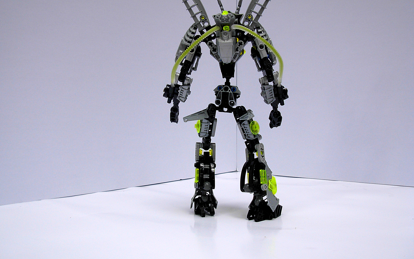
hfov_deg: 48.2
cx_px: 204
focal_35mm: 41
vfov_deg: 31.2
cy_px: 115
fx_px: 463
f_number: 2.9
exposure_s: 1/171
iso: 79
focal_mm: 6.3
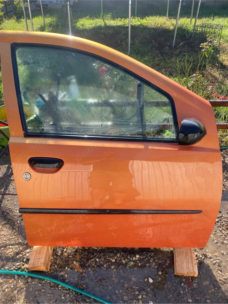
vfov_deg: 67.3
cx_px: 114
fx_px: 228
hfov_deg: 53.0
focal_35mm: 26
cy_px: 152
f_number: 1.8
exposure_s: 1/613
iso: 32
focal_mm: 4.25
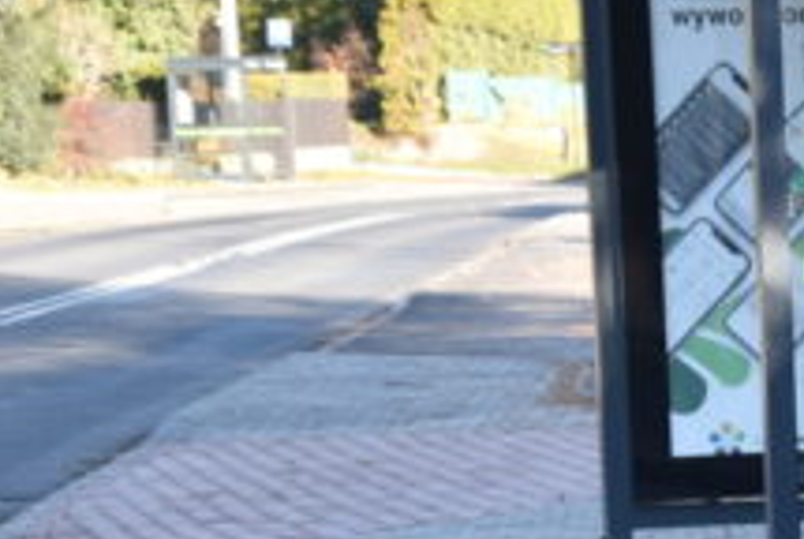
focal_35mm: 225
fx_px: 5032
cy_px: 638
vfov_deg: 6.1
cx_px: 1372
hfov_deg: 8.8
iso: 160
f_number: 5.6
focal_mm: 42
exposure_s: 1/125
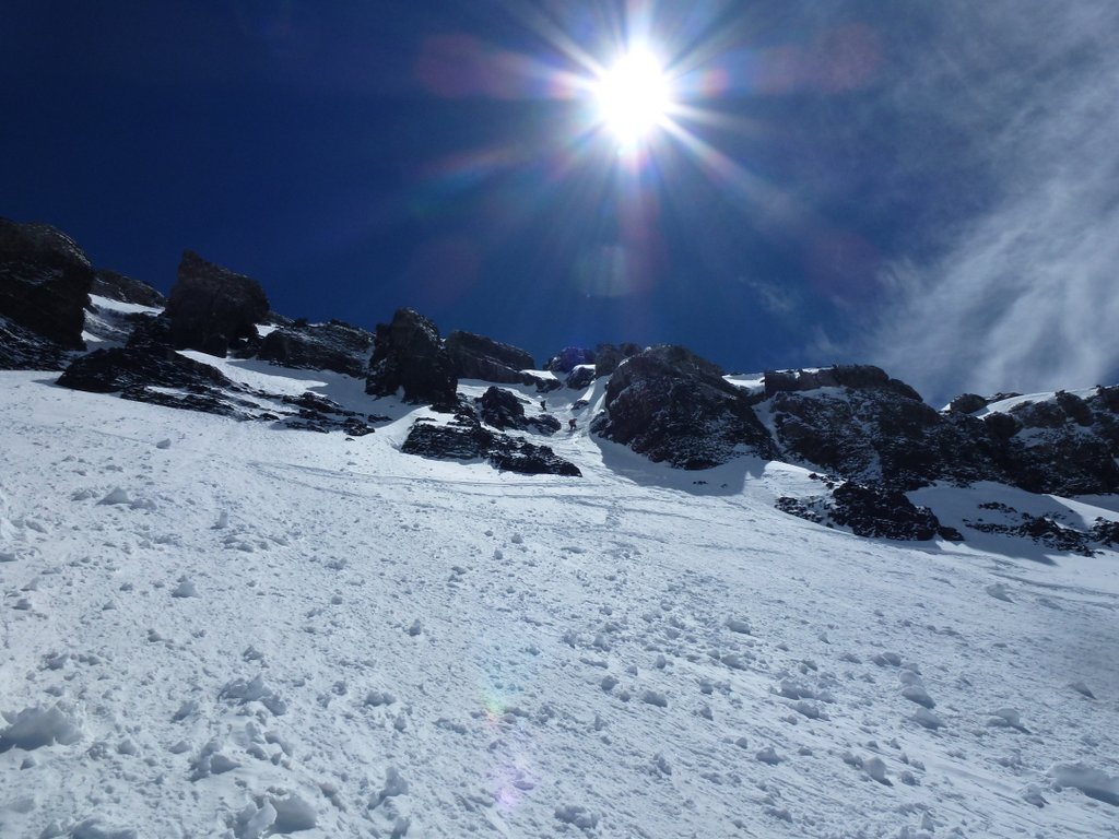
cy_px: 420
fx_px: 776
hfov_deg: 71.6
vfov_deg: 56.8
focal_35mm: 24
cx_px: 560
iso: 100
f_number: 5.6
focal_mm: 4.3
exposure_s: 1/2000
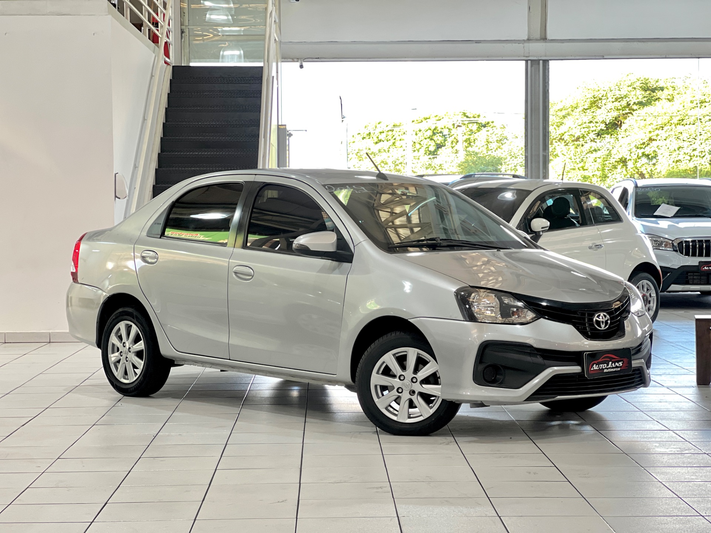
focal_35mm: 77
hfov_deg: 25.3
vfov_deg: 19.1
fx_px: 1582
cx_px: 356
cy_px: 266
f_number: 2.8
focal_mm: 9
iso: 160
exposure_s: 1/40
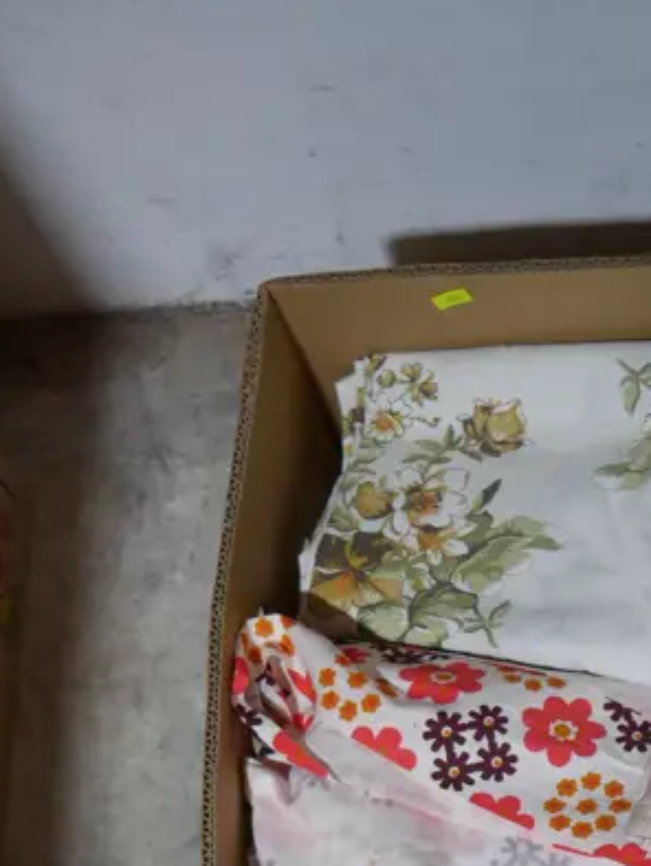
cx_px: 562
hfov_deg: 18.7
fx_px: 1954
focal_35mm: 78
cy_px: 1073
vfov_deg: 22.7
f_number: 3.6
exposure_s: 1/60
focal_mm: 15
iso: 400
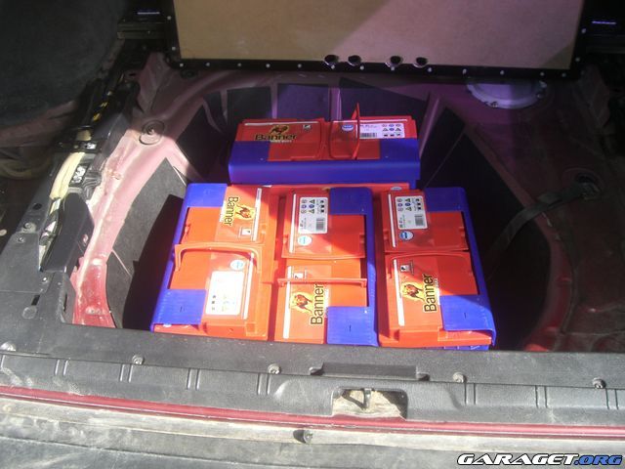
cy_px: 234
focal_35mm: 38
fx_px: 686
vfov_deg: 37.7
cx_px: 312
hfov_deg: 49.0
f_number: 2.7
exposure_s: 1/250
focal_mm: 6.2
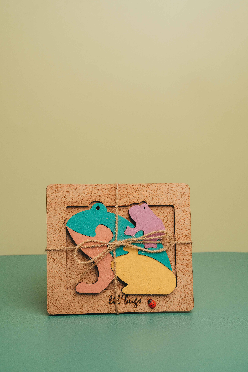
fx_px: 517
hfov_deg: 27.0
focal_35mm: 50
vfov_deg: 39.6
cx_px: 124
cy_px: 186
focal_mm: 50
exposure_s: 1/250
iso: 1250
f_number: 8
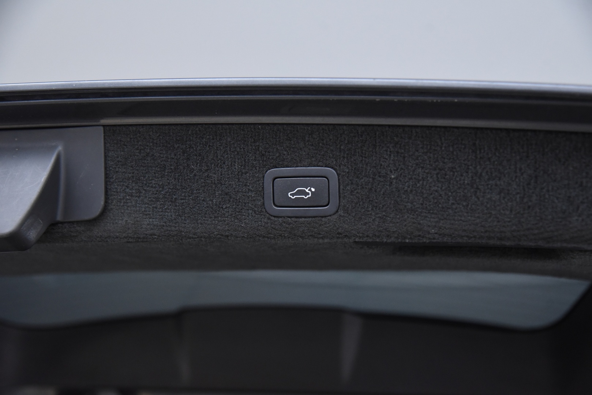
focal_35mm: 48
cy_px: 198
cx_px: 296
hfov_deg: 41.1
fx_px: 790
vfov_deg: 28.1
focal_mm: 48
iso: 4000
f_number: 4
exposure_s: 1/160
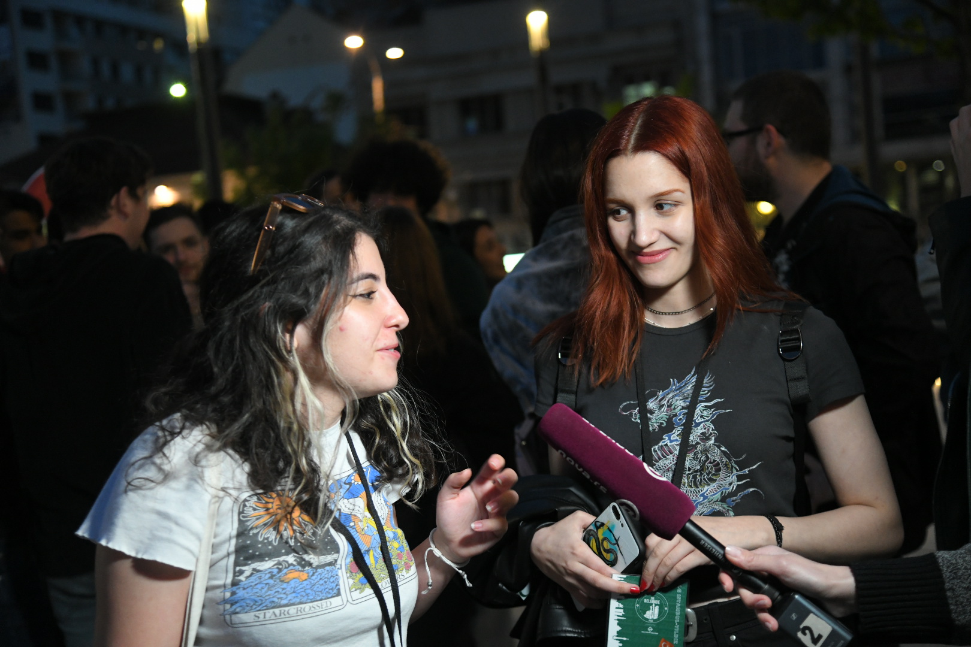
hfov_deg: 36.2
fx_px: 1483
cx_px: 486
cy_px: 324
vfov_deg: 24.6
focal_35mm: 55
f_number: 4
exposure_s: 1/160
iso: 4000
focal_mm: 55
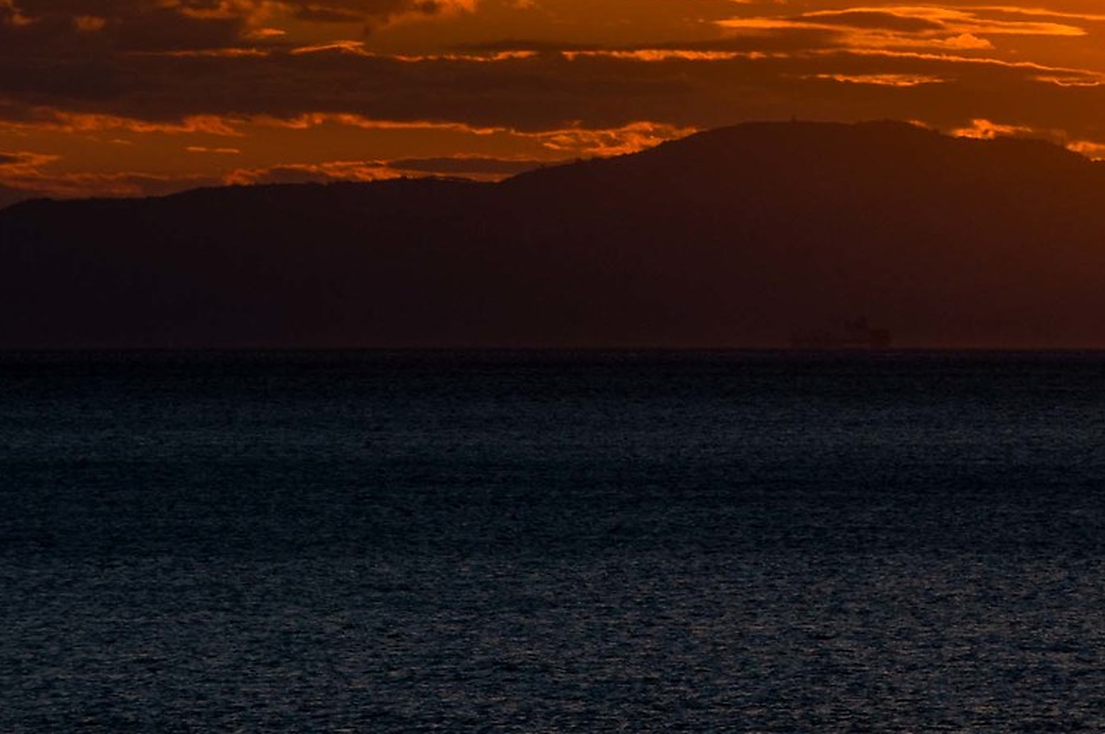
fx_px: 19286
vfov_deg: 2.2
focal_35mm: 629
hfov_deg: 3.3
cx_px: 1484
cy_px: -242
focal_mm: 200
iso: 200
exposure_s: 1/320
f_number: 10
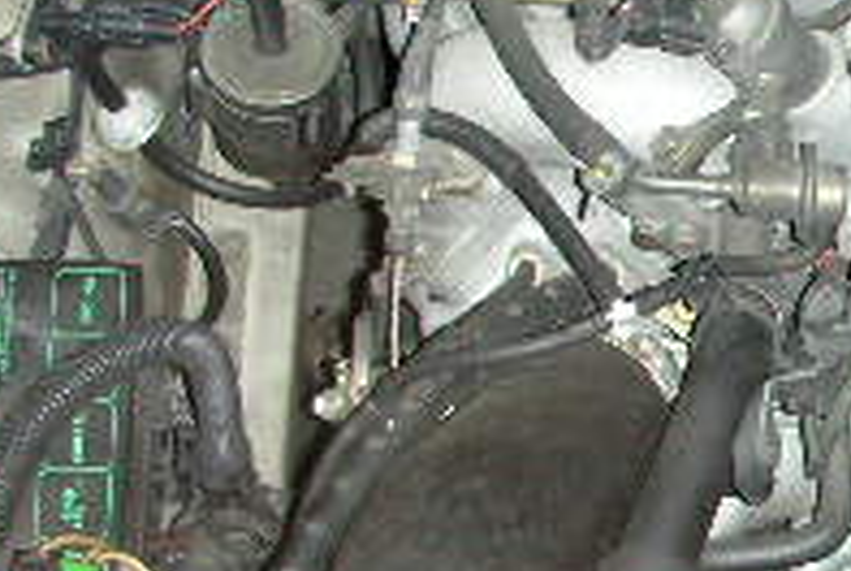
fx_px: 2794
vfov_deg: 11.6
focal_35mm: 118
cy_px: 489
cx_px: 1179
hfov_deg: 16.2
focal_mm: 5.8
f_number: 3
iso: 161
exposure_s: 1/60.1
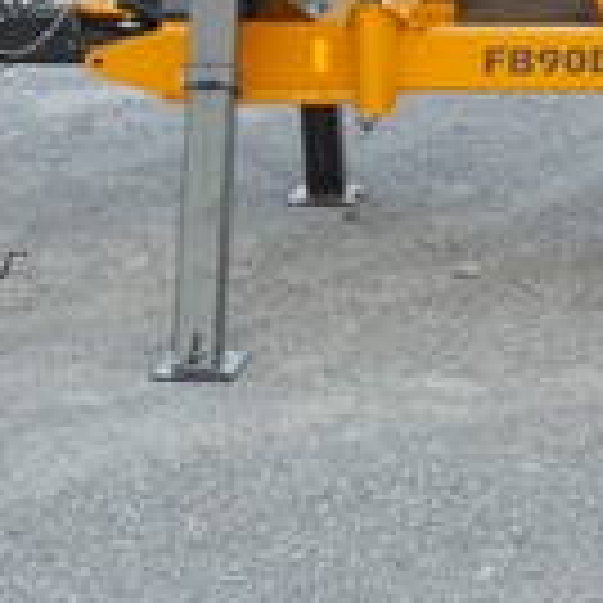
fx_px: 4415
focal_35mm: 224
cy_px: -225
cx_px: 900
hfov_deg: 7.7
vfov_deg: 7.7
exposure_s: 1/80
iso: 125
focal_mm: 9.4
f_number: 4
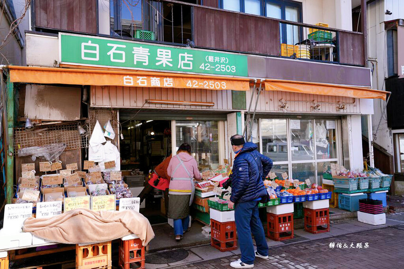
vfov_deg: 46.4
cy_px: 134
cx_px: 202
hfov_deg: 65.5
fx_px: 314
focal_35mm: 28
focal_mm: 28
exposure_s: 1/100
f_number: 5
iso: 100
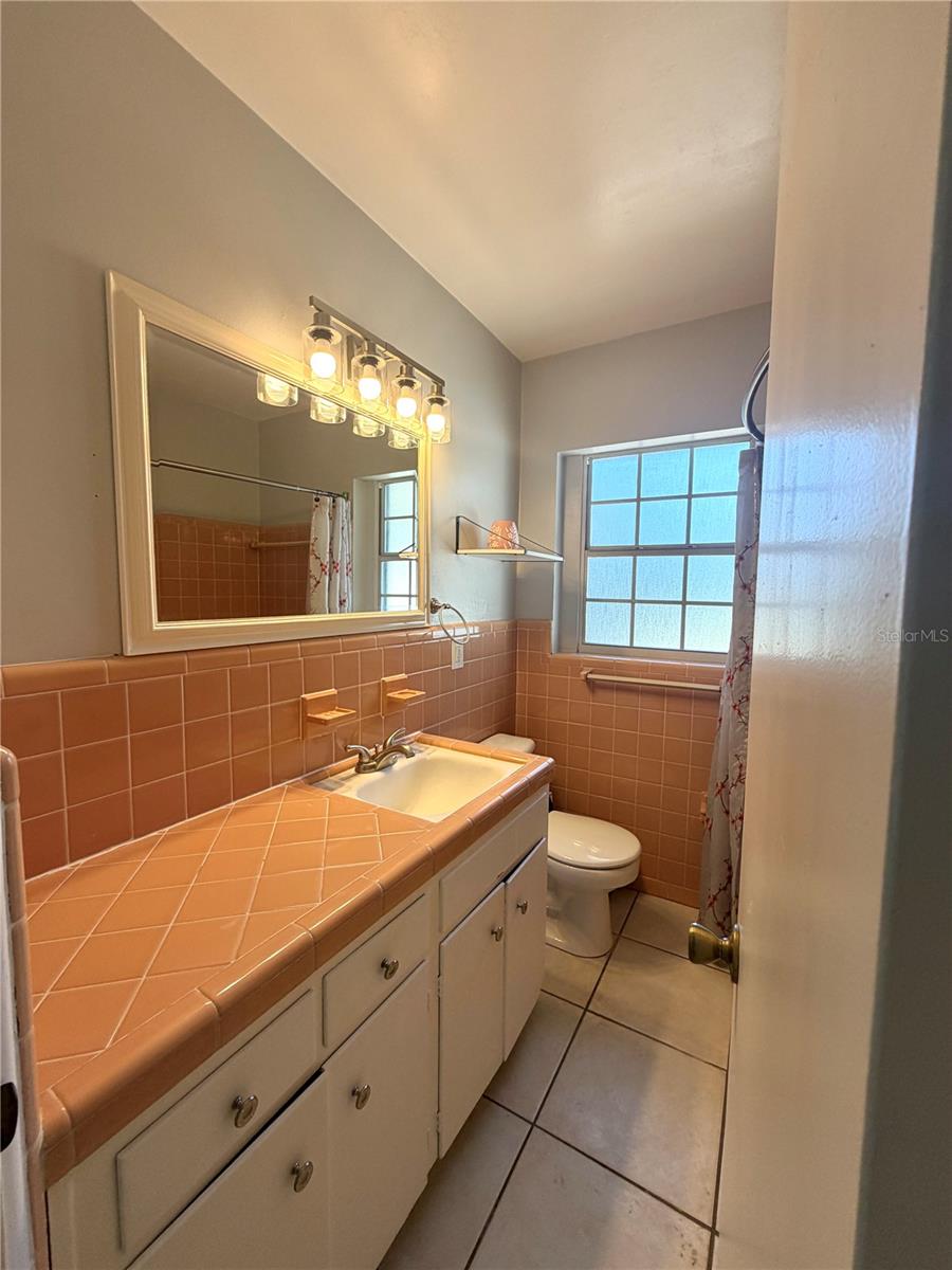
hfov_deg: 85.7
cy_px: 635
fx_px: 513
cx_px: 476
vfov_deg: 102.1
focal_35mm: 14
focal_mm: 2.22
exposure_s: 1/121
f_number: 2.2
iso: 80
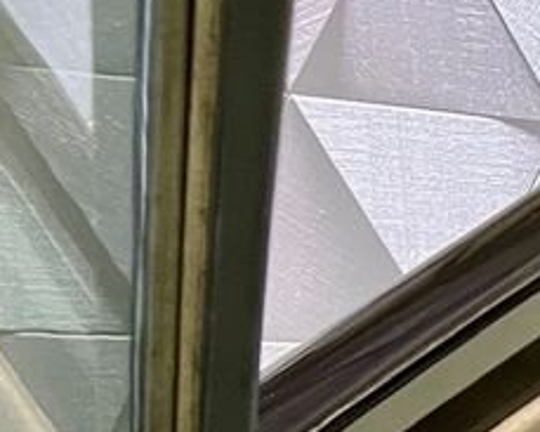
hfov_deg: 11.5
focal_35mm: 133
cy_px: 951
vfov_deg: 10.4
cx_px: 1354
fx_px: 2125
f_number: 1.5
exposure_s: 1/40
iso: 500
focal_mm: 5.7
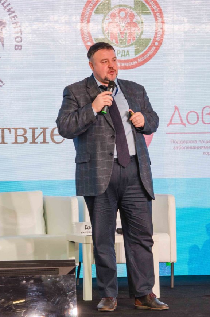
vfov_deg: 12.9
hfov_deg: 8.6
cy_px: 155
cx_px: 92
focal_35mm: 159
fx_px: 1397
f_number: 8
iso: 640
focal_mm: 90
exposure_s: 1/125
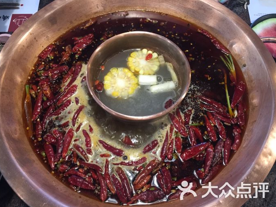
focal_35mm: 30
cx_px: 137
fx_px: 239
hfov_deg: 60.0
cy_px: 105
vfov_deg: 46.8
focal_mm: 4.15
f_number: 2.2
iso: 125
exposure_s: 1/10
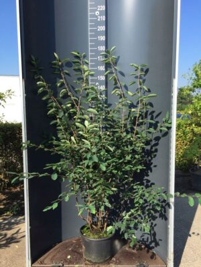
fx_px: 225
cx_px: 100
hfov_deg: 48.2
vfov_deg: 61.7
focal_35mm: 29
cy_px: 134
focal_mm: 4.15
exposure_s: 1/1041
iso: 32
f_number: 2.2
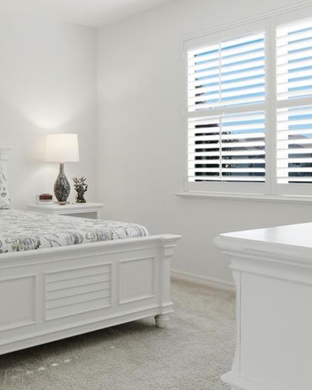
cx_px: 33
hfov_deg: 34.5
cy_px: 174
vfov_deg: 44.7
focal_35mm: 41
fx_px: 473
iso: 100
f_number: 7.1
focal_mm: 10
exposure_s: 1/160
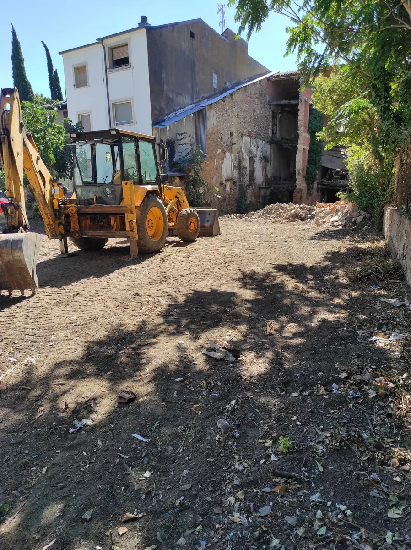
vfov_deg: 69.4
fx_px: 396
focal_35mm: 25
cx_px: 206
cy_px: 275
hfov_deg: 54.8
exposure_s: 1/877
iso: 100
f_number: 1.89
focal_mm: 5.43
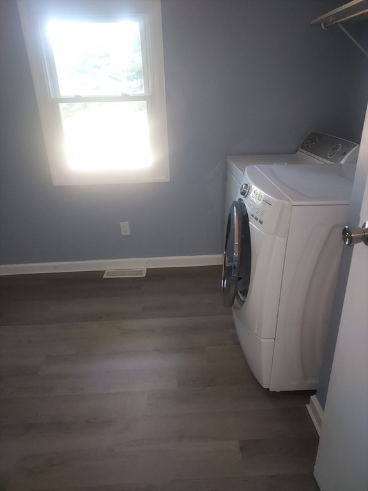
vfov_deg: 71.6
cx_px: 184
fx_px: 340
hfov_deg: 56.8
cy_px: 246
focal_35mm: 24
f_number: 1.8
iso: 400
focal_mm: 4.6
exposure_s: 1/50
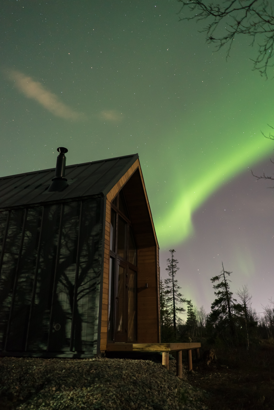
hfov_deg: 46.5
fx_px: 319
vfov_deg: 65.4
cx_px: 137
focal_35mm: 28
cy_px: 205
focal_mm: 28
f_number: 2
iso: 5000
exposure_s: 2
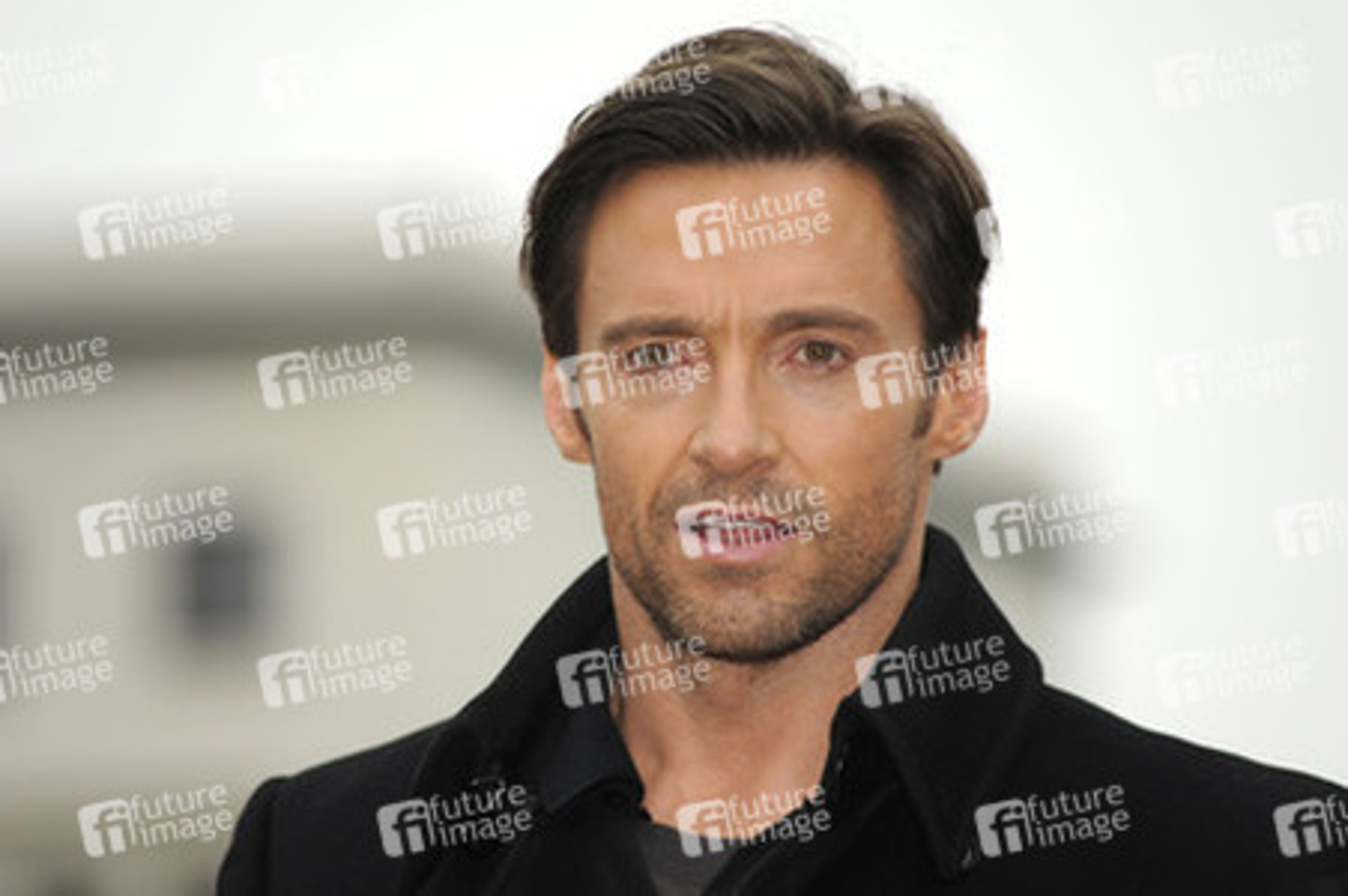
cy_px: 448
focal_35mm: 300
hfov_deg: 6.9
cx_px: 674
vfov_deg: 4.6
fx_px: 11225
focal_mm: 300
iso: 400
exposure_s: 1/400
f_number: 6.3
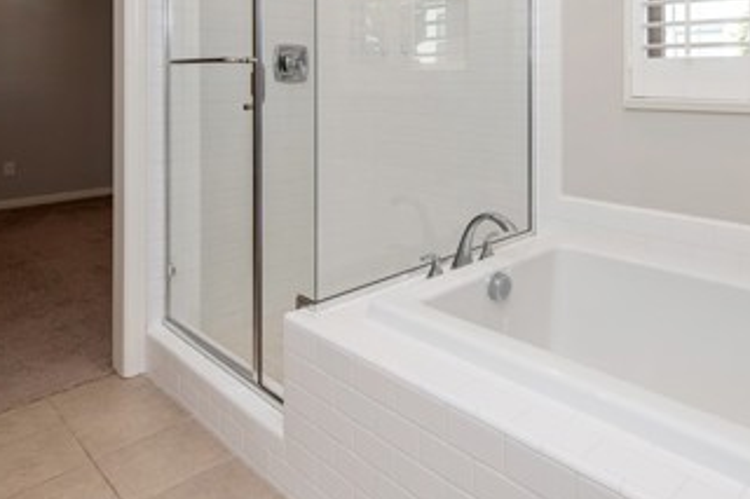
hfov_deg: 64.8
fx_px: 583
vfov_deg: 43.1
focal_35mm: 28
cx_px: 457
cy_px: 68
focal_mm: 14
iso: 200
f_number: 5.6
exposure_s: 1/125
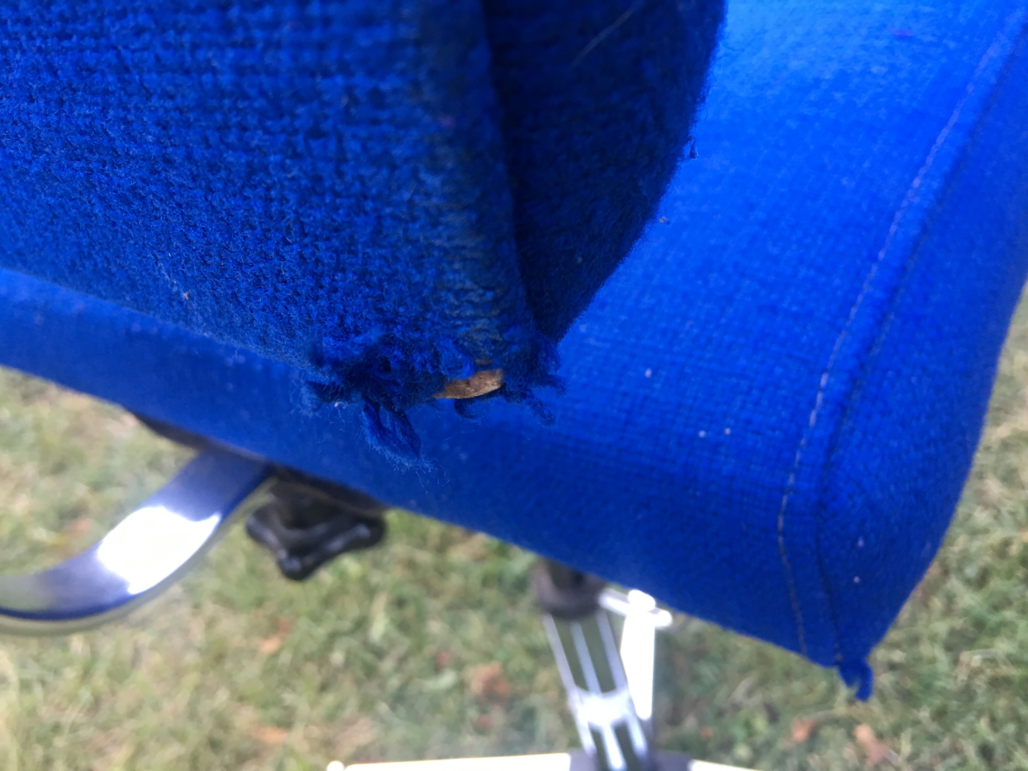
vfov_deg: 48.2
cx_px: 514
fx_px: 861
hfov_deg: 61.7
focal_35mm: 29
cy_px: 386
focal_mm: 4.15
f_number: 2.2
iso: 50
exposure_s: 1/33
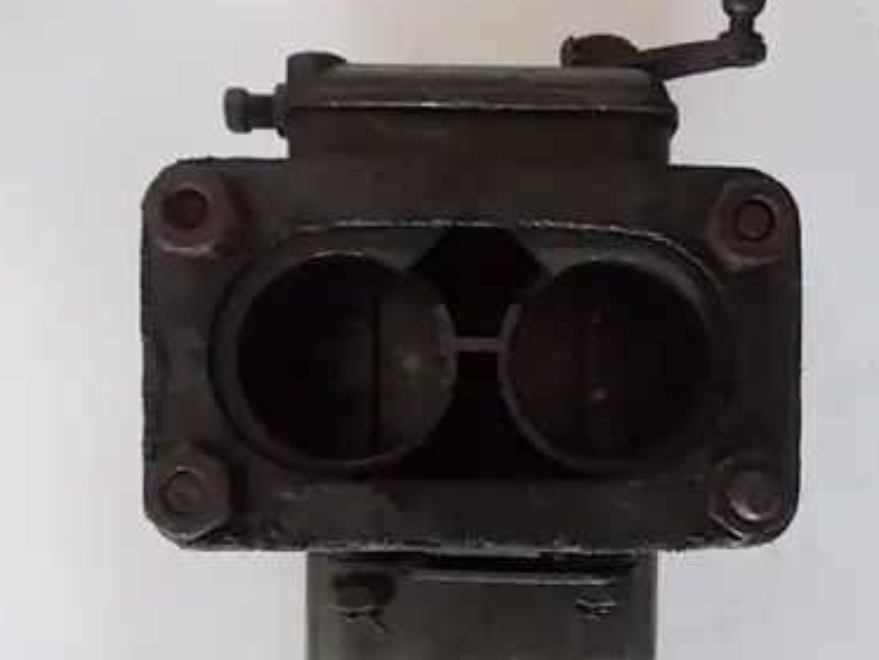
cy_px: 389
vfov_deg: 39.5
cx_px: 554
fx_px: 914
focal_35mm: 36
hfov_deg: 50.8
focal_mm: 4
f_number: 2.7
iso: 200
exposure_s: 1/8
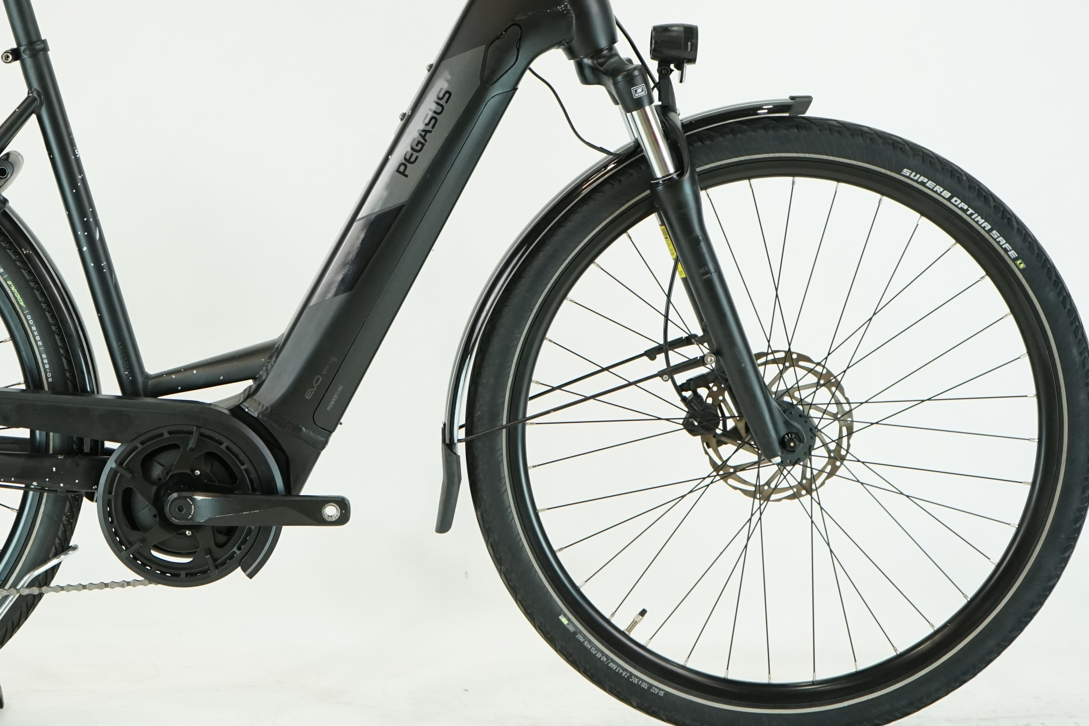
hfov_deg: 20.9
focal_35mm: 97
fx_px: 2934
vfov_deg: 14.1
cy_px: 212
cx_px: 277
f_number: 5.6
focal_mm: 60
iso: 1600
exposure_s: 1/200
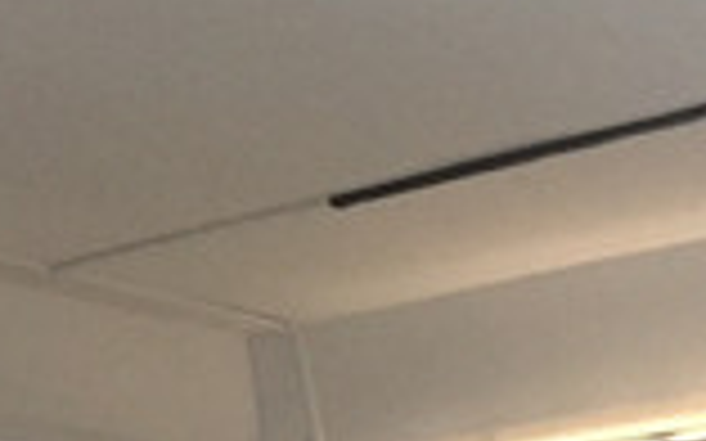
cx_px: -9
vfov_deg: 7.5
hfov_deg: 13.2
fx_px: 3020
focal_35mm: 157
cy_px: 1256
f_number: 2.2
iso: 200
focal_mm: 4.15
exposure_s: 1/33
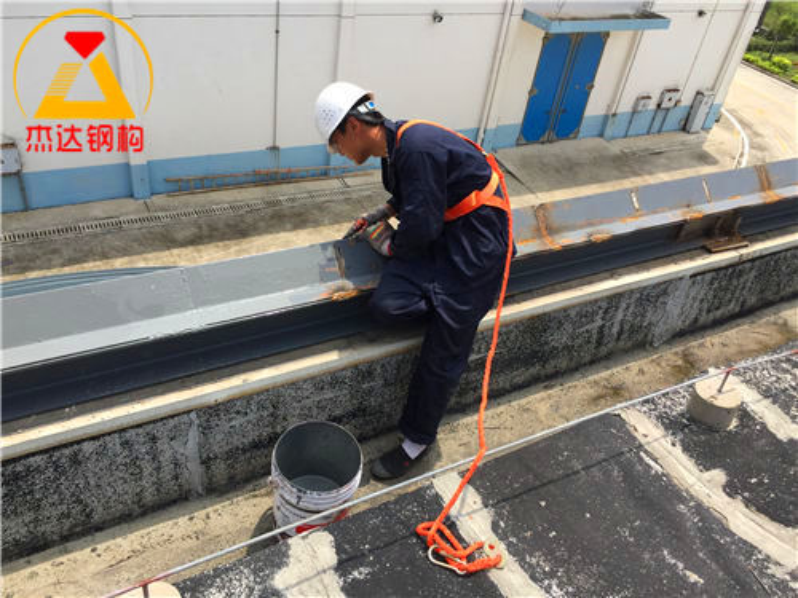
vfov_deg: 48.2
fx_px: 669
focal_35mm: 29
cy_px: 299
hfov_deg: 61.7
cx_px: 399
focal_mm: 4.15
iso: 32
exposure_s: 1/1883
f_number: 2.2
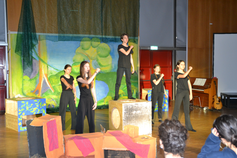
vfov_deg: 31.9
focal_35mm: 42
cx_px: 118
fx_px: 276
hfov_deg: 46.4
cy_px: 79
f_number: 4
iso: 1100
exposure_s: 1/60
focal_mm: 28
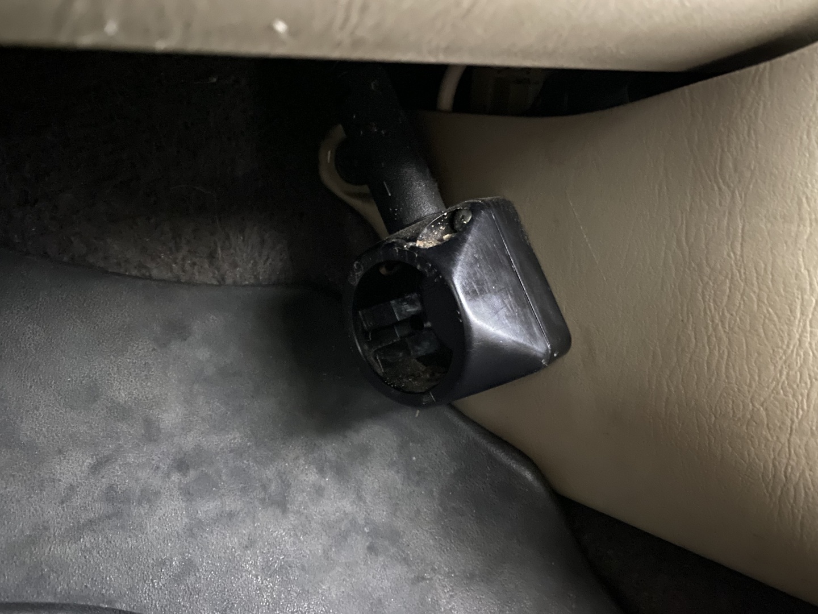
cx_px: 409
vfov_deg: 53.1
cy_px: 307
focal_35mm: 26
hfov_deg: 67.3
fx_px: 614
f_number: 1.8
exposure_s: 1/8
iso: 2000
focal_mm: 4.25
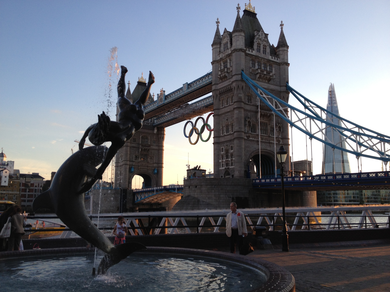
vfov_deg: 40.7
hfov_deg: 52.6
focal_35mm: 35
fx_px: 394
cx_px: 195
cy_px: 146
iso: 64
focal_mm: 4.28
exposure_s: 1/308
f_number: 2.4
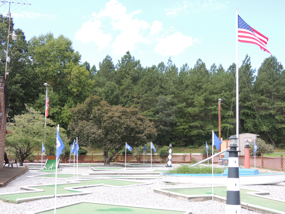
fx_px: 354
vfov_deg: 33.6
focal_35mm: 43
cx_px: 142
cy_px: 107
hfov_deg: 43.9
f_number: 3.4
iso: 100
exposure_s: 1/250
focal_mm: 7.6
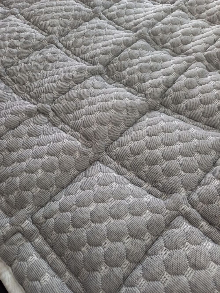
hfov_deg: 54.9
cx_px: 110
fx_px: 212
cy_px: 146
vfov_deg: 69.4
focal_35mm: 25
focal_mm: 4.65
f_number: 1.8
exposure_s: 1/50
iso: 320
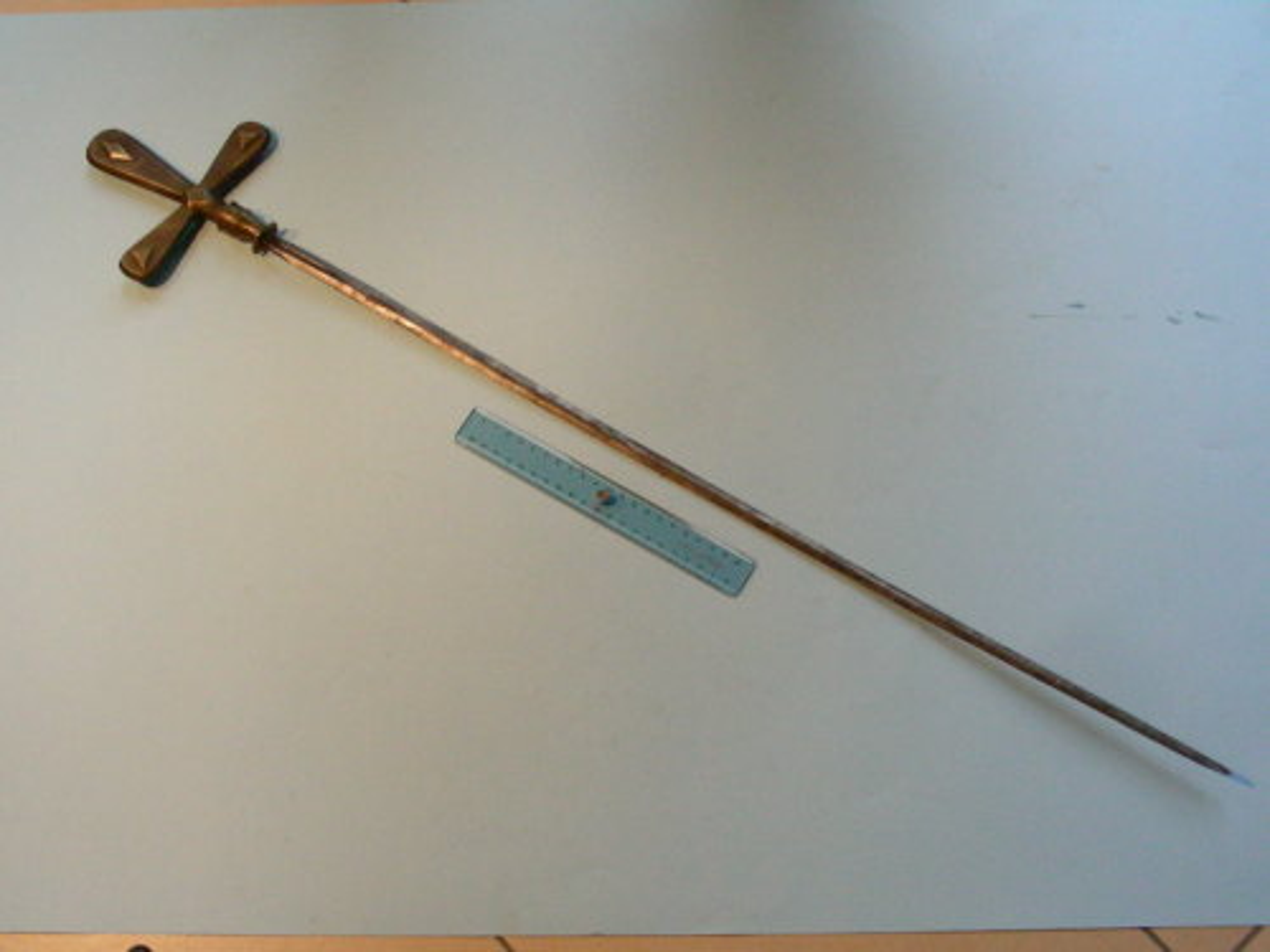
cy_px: 476
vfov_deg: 30.3
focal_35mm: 48
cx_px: 635
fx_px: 1761
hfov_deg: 39.7
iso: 400
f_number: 4
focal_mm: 8
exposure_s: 1/225
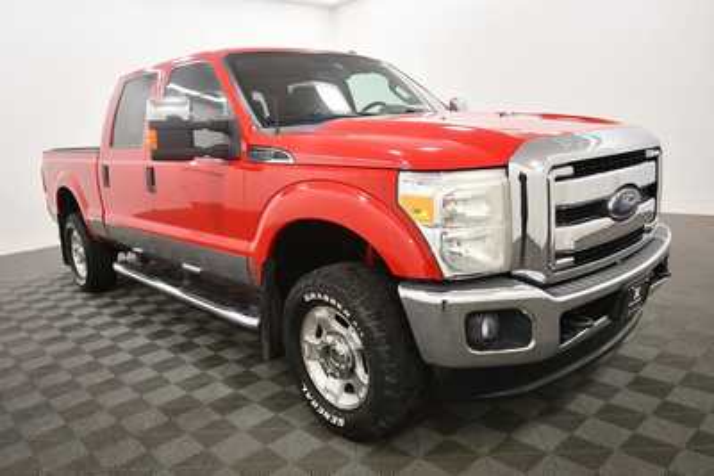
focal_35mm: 27
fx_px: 536
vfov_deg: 48.0
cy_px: 238
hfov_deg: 67.4
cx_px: 357
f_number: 5.6
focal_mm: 18
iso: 1100
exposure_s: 1/125
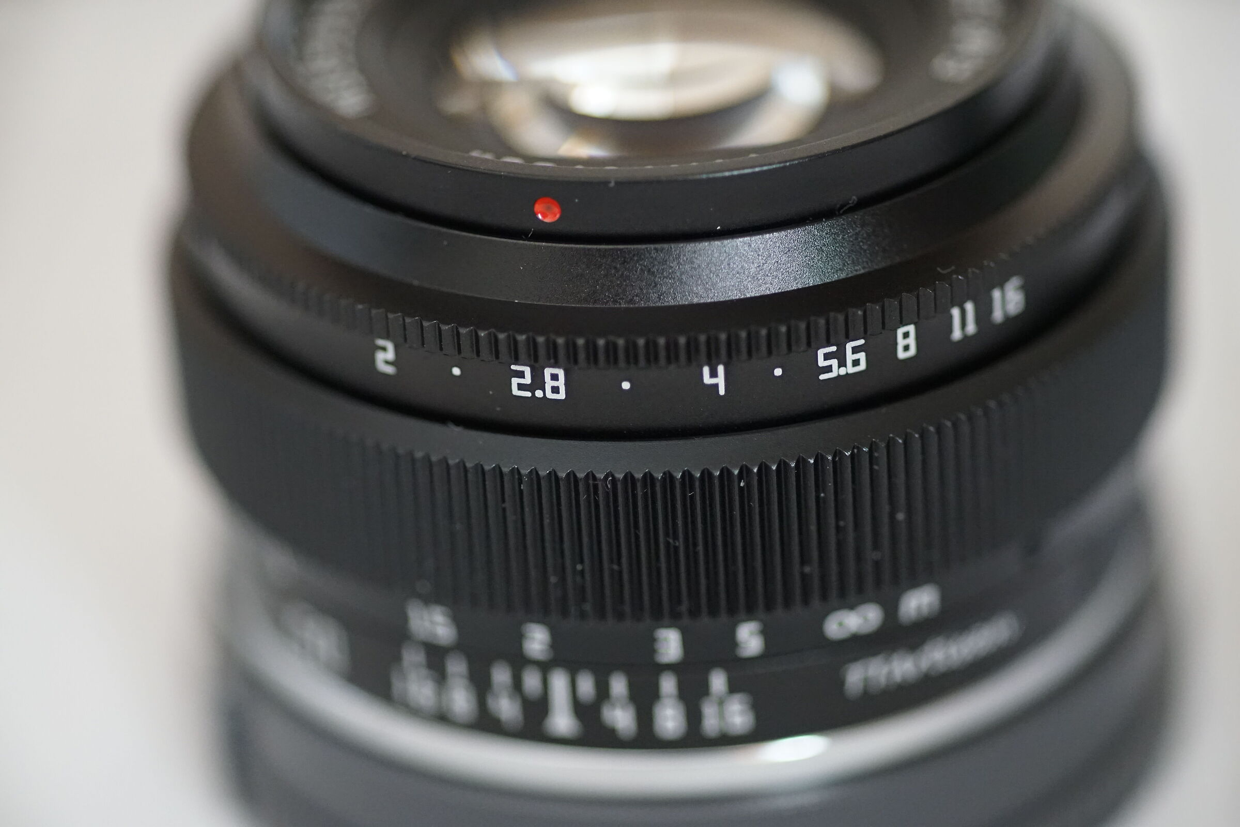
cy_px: 414
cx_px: 620
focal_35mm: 100
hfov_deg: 20.4
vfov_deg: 13.7
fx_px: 3444
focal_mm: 100
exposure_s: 1/160
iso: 5000
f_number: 2.8
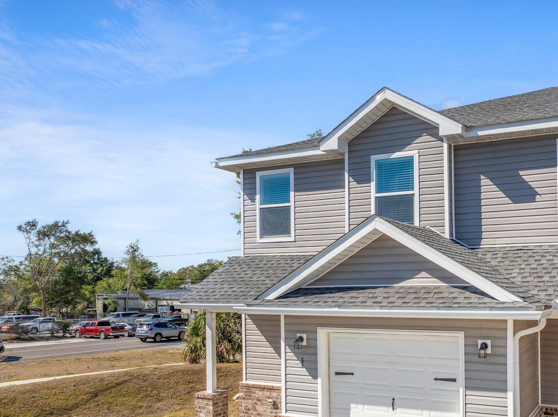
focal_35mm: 34
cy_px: 283
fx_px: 548
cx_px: 374
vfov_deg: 41.1
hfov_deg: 52.9
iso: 100
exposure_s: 1/3200
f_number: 2.8
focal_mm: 12.29
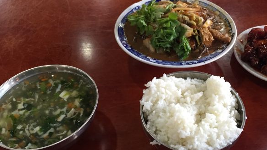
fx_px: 269
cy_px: 82
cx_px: 160
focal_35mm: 38
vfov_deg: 31.1
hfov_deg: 52.4
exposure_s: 1/30
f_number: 2.2
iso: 100
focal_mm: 4.15
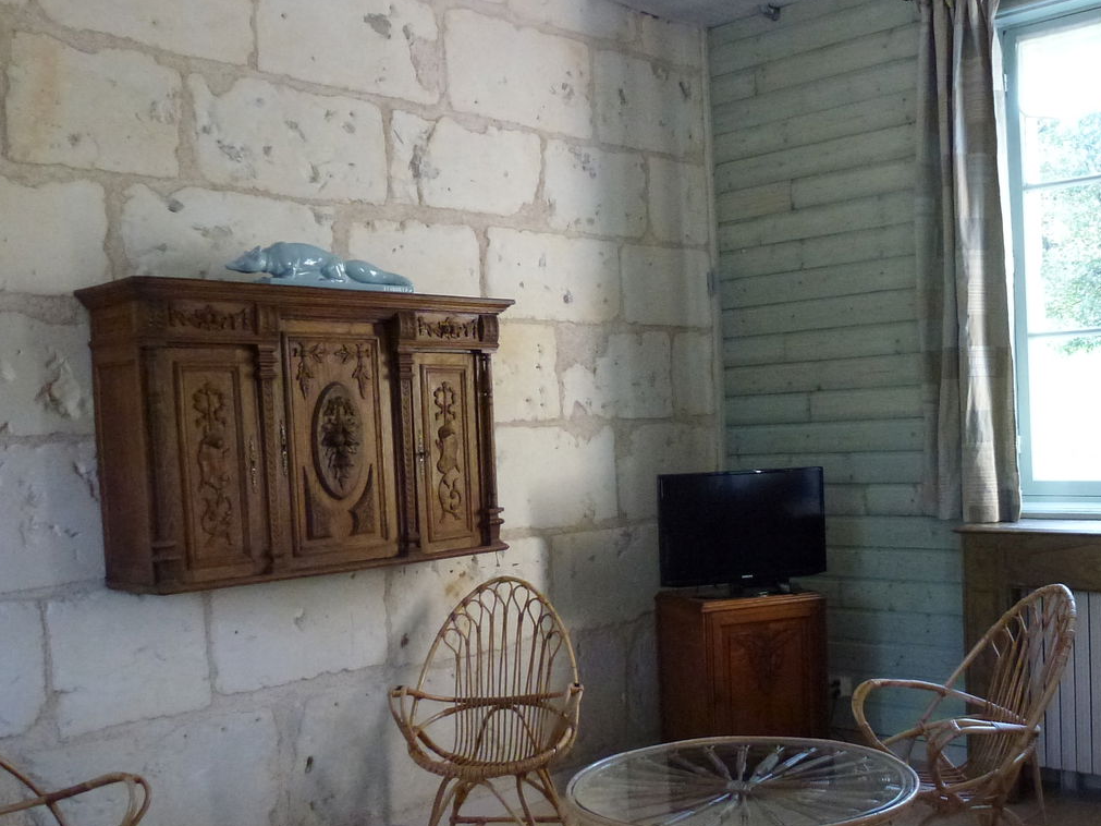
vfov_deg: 37.6
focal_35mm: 38
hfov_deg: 48.5
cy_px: 475
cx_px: 697
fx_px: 1208
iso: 400
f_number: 3.3
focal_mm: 4.3
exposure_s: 1/60
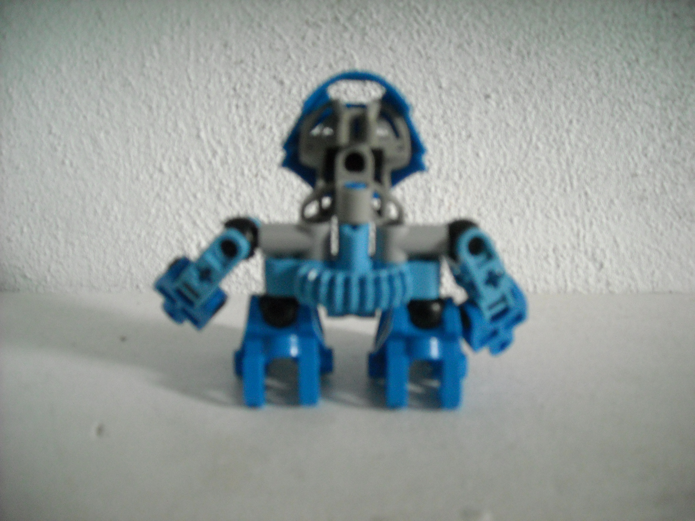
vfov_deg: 40.7
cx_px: 348
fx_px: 703
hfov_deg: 52.6
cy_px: 260
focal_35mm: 35
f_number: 2.8
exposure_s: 1/60
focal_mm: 5.7
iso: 400
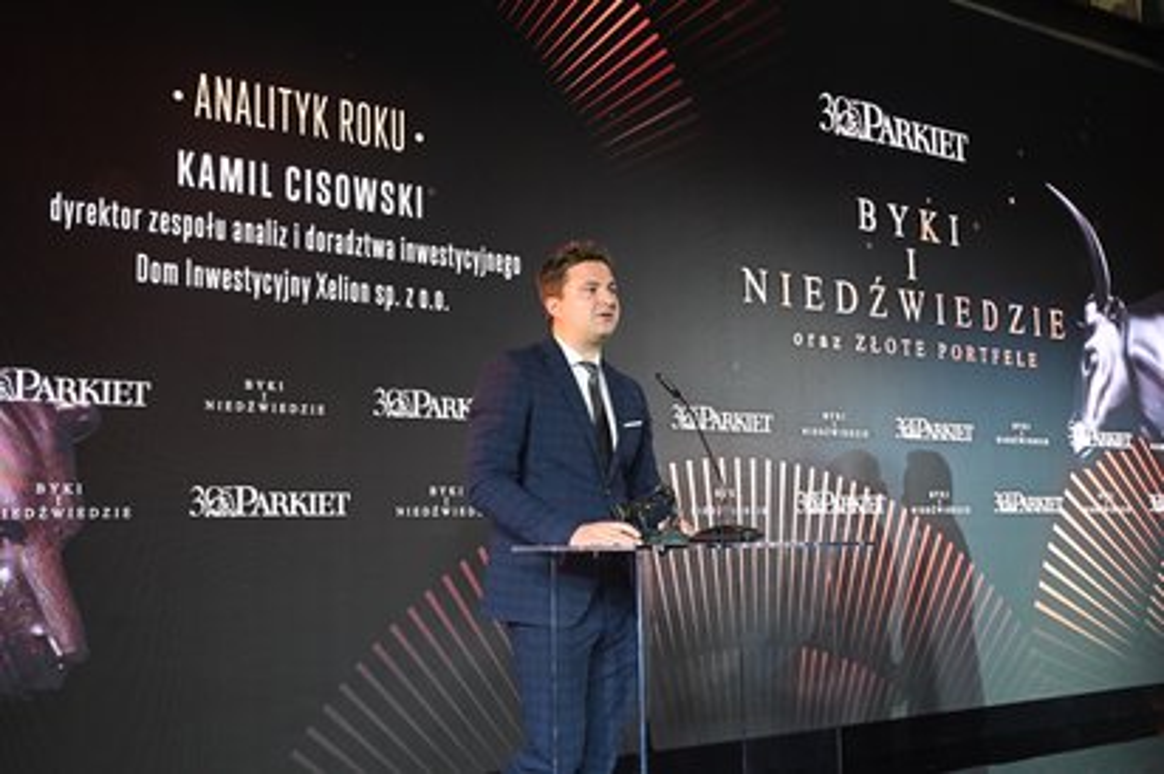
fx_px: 1357
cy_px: 387
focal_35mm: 42
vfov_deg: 31.8
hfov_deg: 46.4
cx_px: 582
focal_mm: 42
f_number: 5
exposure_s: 1/100
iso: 3200
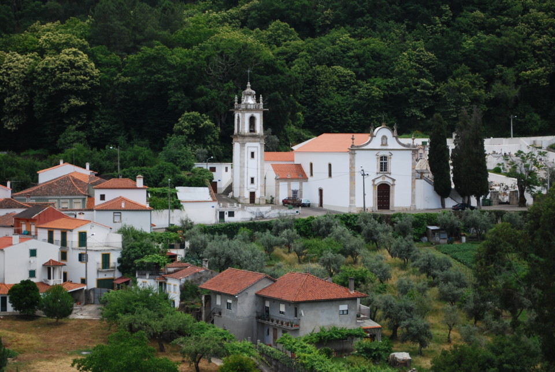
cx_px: 278
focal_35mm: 82
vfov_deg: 16.6
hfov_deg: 24.6
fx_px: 1274
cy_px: 186
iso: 200
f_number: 5.6
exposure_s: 1/500
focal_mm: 55
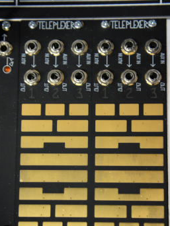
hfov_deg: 19.1
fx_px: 505
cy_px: 154
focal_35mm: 77
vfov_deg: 25.2
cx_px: 98
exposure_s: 1/50
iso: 800
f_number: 2.8
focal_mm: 55
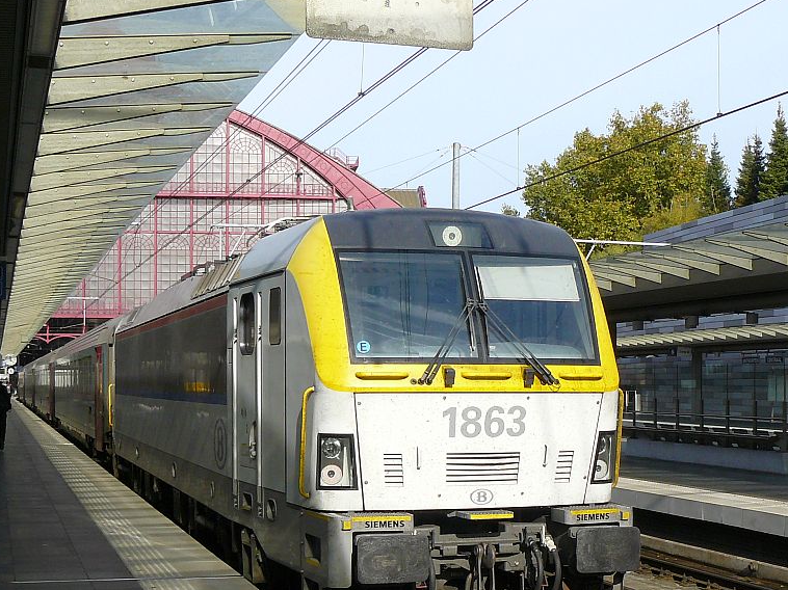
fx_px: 1297
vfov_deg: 25.4
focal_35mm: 57
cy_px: 429
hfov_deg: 33.8
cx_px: 431
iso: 100
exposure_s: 1/250
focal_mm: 6
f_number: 5.6
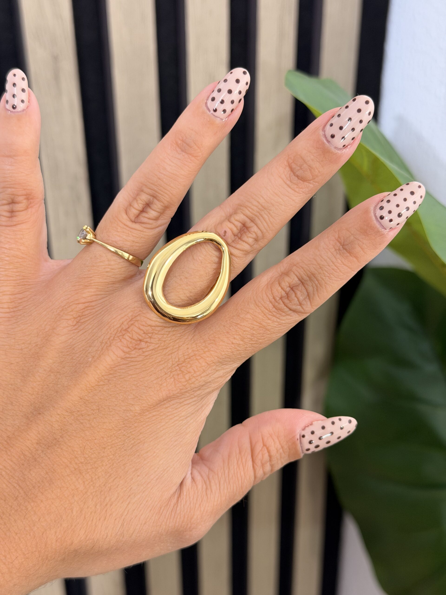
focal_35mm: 48
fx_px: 825
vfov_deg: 39.7
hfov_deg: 30.3
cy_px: 298
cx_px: 223
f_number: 1.78
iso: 50
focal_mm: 6.76
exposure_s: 1/50
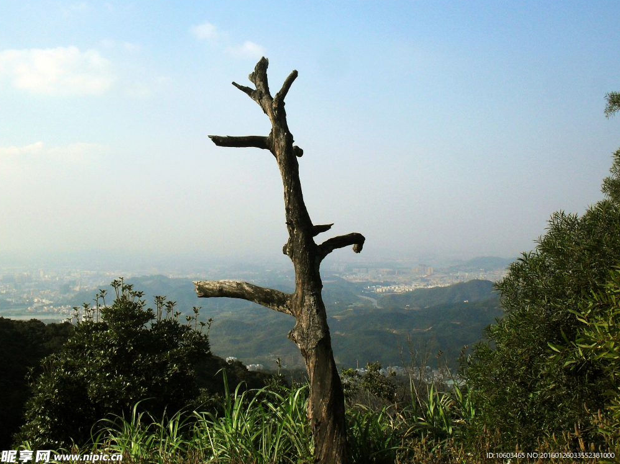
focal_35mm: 39
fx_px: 698
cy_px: 230
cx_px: 309
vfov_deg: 36.8
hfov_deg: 47.9
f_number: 8.3
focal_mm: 6.3
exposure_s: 1/250
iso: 80
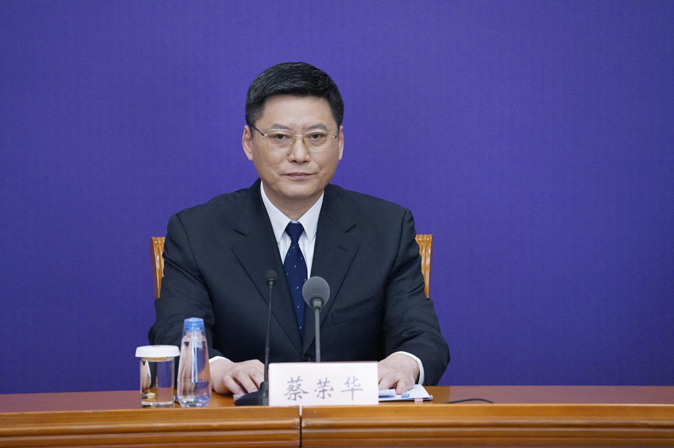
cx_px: 337
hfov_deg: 4.2
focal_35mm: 496
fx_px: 9279
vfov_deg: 2.8
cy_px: 224
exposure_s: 1/160
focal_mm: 496
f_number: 6.3
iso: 6400
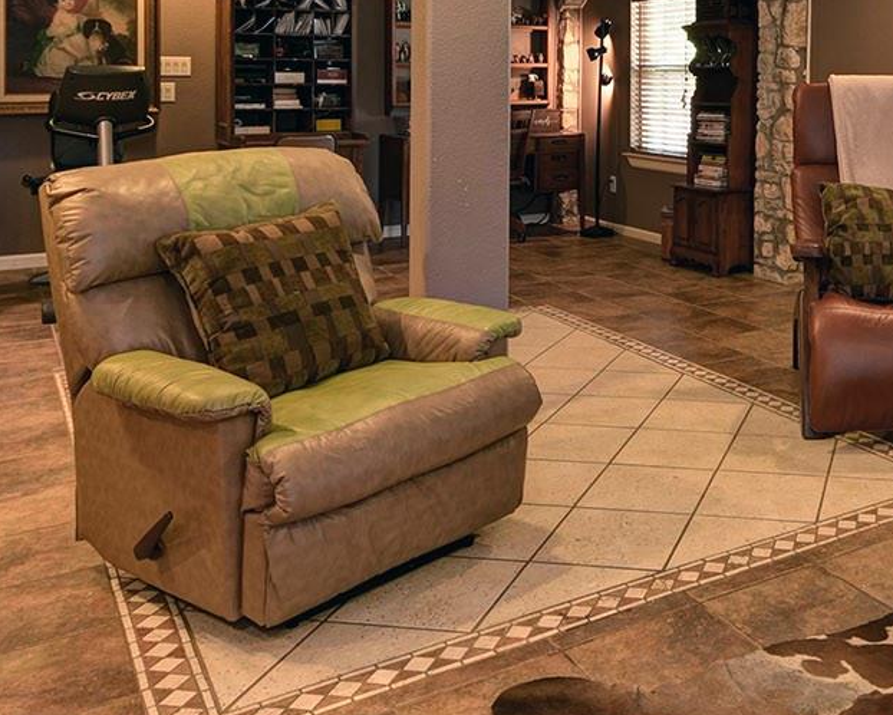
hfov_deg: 43.2
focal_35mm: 38
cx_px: 828
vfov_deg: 37.5
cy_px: 121
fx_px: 1005
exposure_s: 1/2.5
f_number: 8
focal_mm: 14
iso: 320
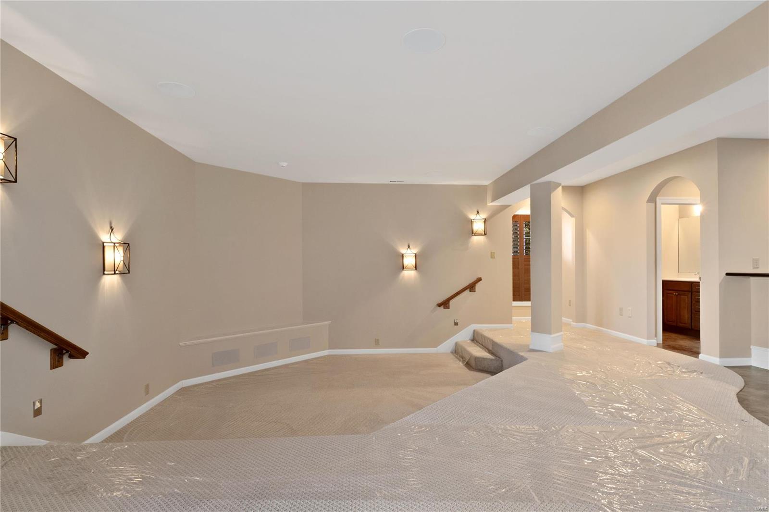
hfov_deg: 90.0
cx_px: 384
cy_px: 256
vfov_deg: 67.4
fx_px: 384
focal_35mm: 18
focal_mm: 9
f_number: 10
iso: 400
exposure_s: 1
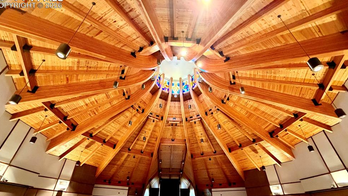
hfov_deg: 99.4
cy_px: 125
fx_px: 148
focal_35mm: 16
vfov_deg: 65.9
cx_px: 174
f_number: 2.2
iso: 1000
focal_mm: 2.22
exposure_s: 1/60
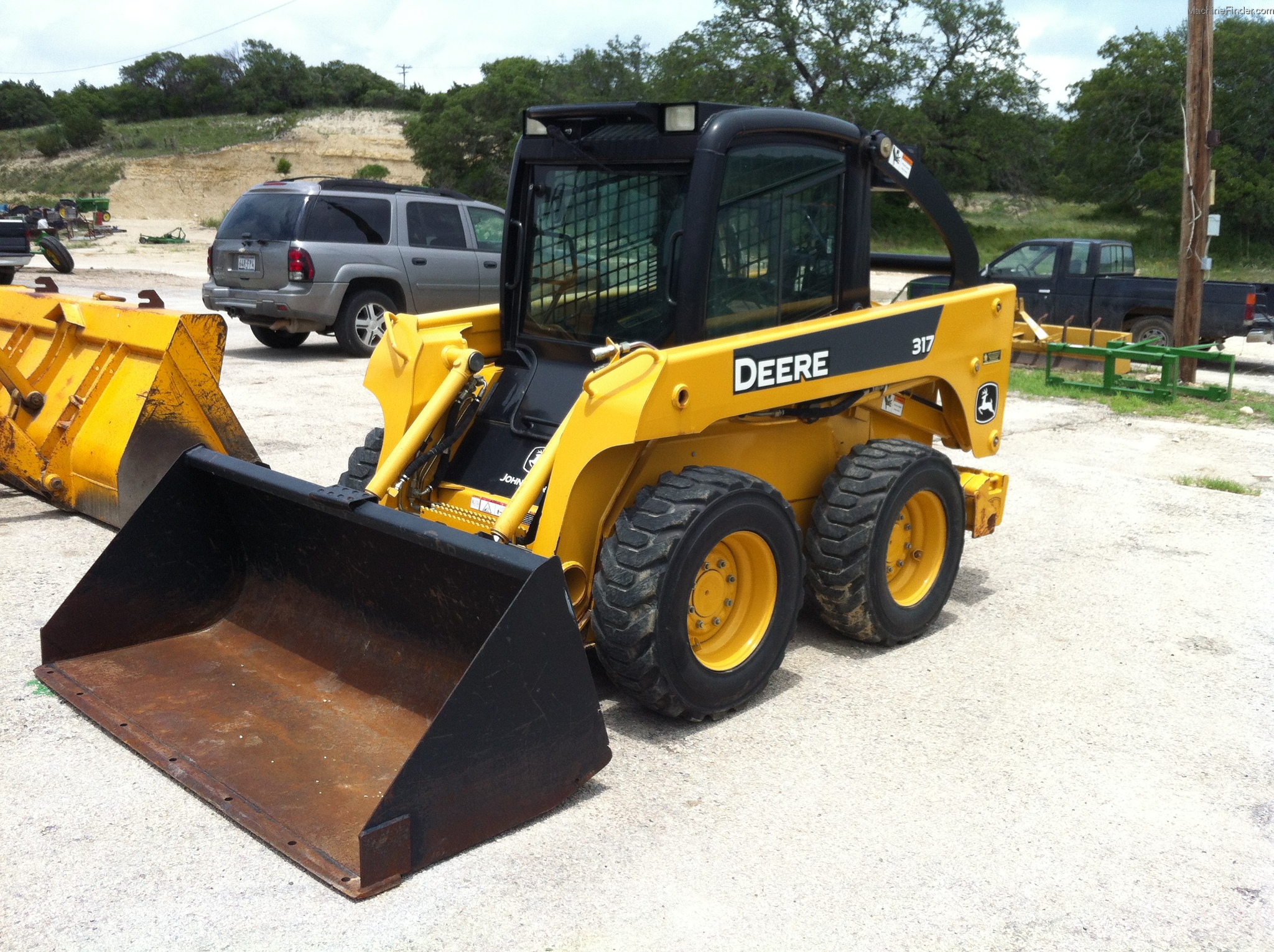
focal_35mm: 35
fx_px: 1286
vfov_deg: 40.6
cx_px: 637
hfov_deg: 52.7
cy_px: 476
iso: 80
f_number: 2.8
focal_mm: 3.85
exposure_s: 1/1503
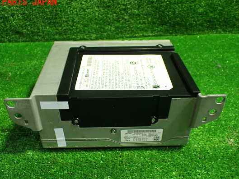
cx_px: 110
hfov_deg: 53.9
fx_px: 235
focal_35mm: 34
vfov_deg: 41.8
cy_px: 98
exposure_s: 1/100
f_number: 2.3
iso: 800
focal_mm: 5.4
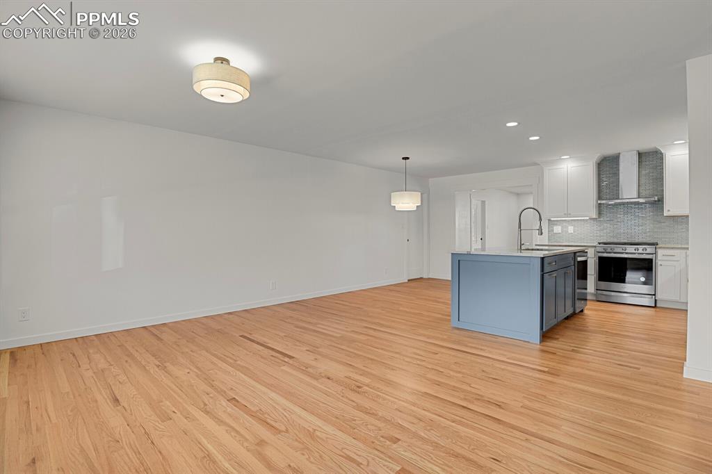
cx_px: 356
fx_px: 336
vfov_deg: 70.4
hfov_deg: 93.3
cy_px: 237
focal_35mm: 17
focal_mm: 17
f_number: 8
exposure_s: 1/20
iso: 3200
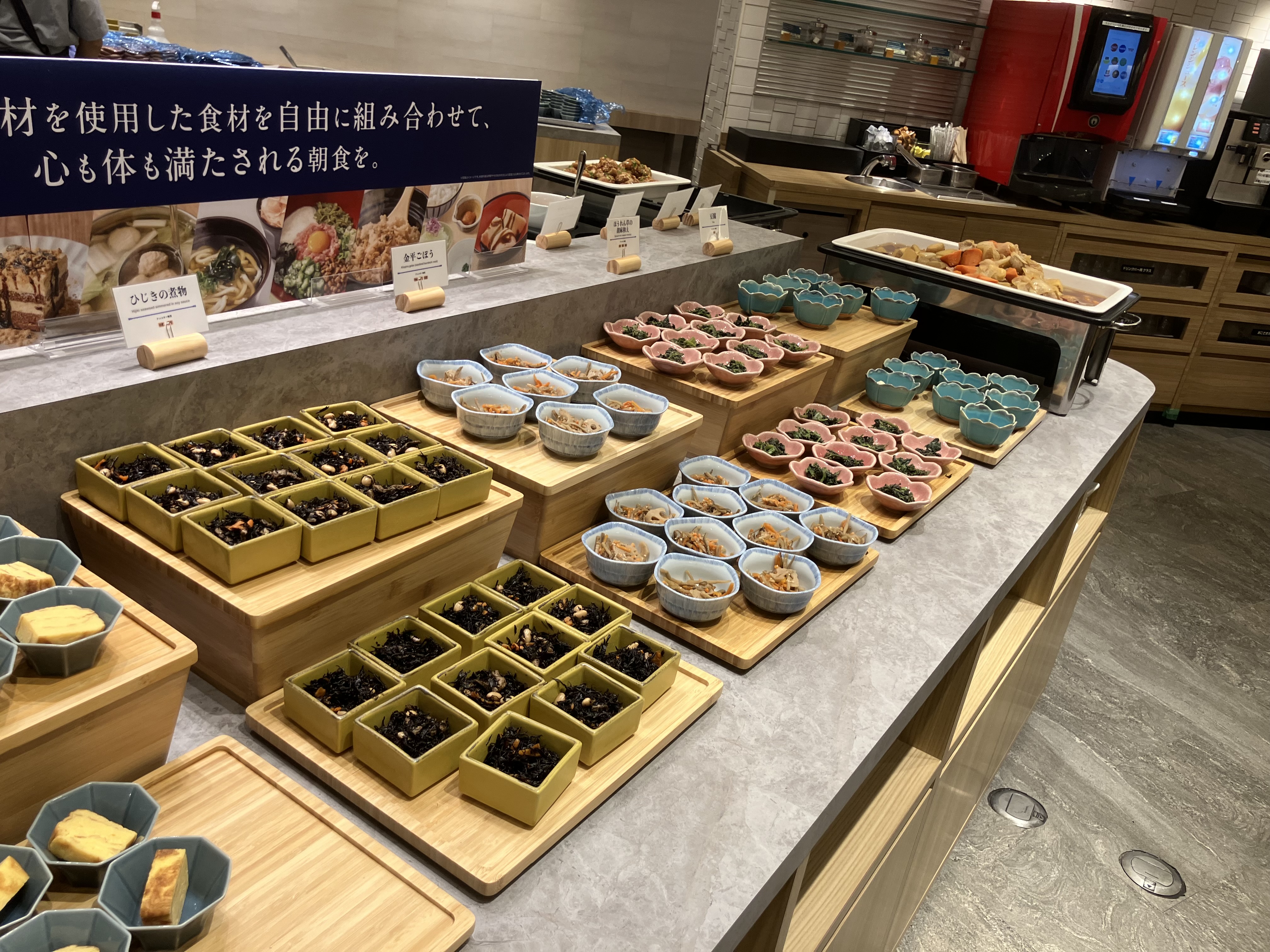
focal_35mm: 28
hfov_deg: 63.4
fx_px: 1027
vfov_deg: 49.7
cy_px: 476
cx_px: 635
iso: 50
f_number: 1.8
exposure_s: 1/60
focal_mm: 3.99
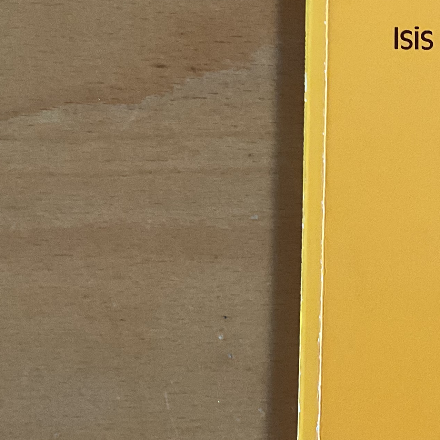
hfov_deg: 20.5
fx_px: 1165
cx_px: 465
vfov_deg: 21.4
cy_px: 170
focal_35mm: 81
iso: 125
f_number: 1.8
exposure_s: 1/50
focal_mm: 3
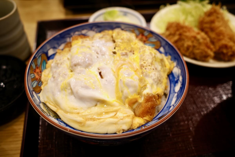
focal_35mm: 28
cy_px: 78
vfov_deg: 46.4
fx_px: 183
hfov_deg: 65.5
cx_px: 118
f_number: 2.8
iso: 125
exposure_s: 1/30
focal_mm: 18.3
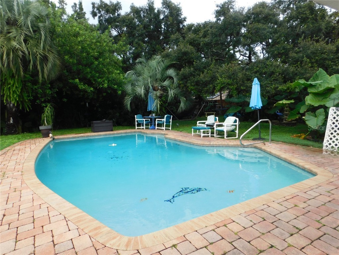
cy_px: 128
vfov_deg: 58.9
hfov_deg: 73.9
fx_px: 225
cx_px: 170
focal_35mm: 23
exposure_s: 1/640
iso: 125
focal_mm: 4
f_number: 3
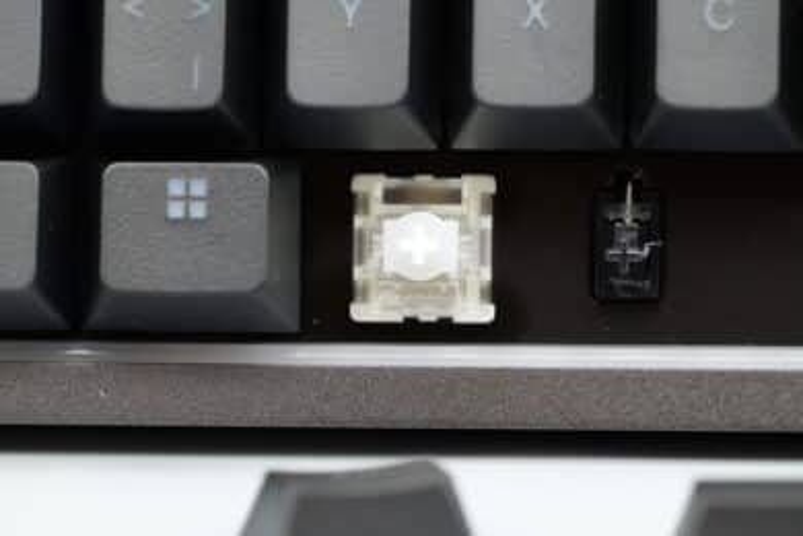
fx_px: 6691
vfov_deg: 4.6
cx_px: 402
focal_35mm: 300
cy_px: 268
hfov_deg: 6.9
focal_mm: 300
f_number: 7.1
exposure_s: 1/320
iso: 5000
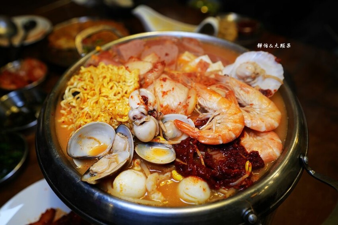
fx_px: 225
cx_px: 169
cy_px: 112
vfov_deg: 53.1
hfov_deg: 73.8
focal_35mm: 24
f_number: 3.5
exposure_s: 1/40
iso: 160
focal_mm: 24
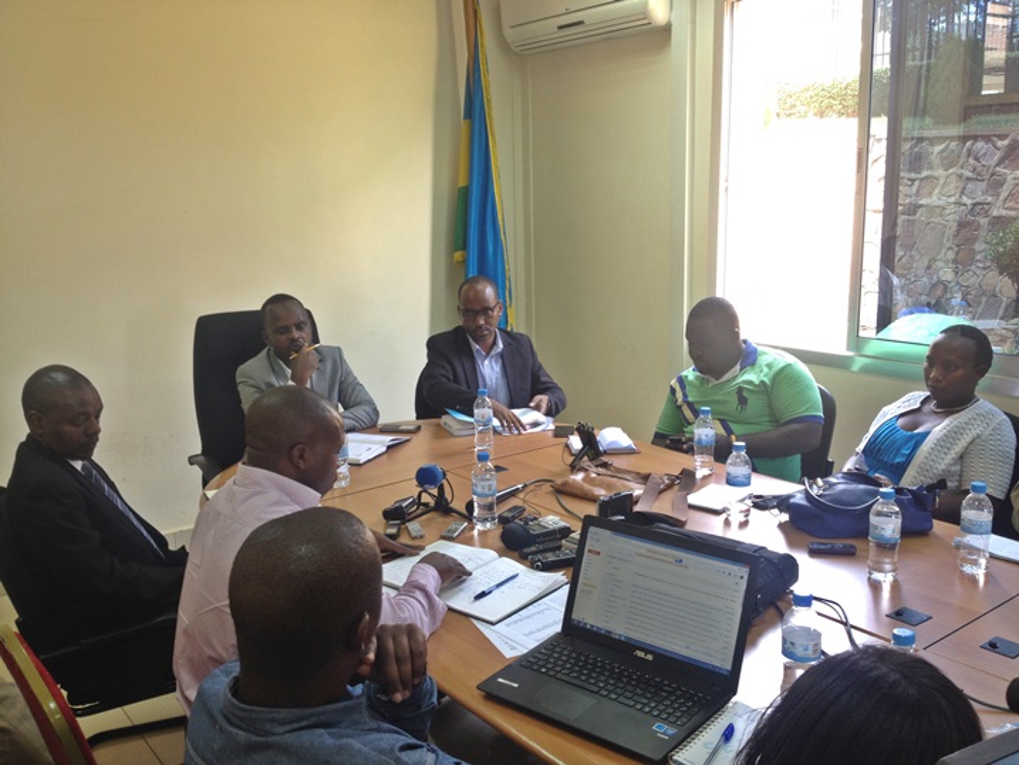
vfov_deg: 40.7
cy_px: 382
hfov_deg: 52.6
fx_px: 1030
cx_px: 510
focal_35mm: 35
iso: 50
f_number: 2.4
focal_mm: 4.28
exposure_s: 1/30
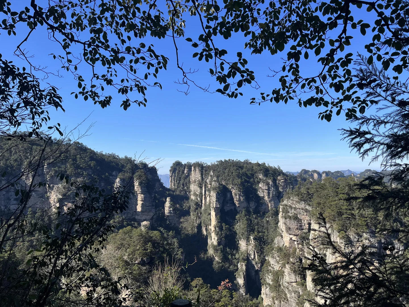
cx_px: 204
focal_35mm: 26
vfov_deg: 53.1
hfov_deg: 67.3
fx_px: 307
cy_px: 154
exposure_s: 1/2755
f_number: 1.6
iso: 50
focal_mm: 5.1
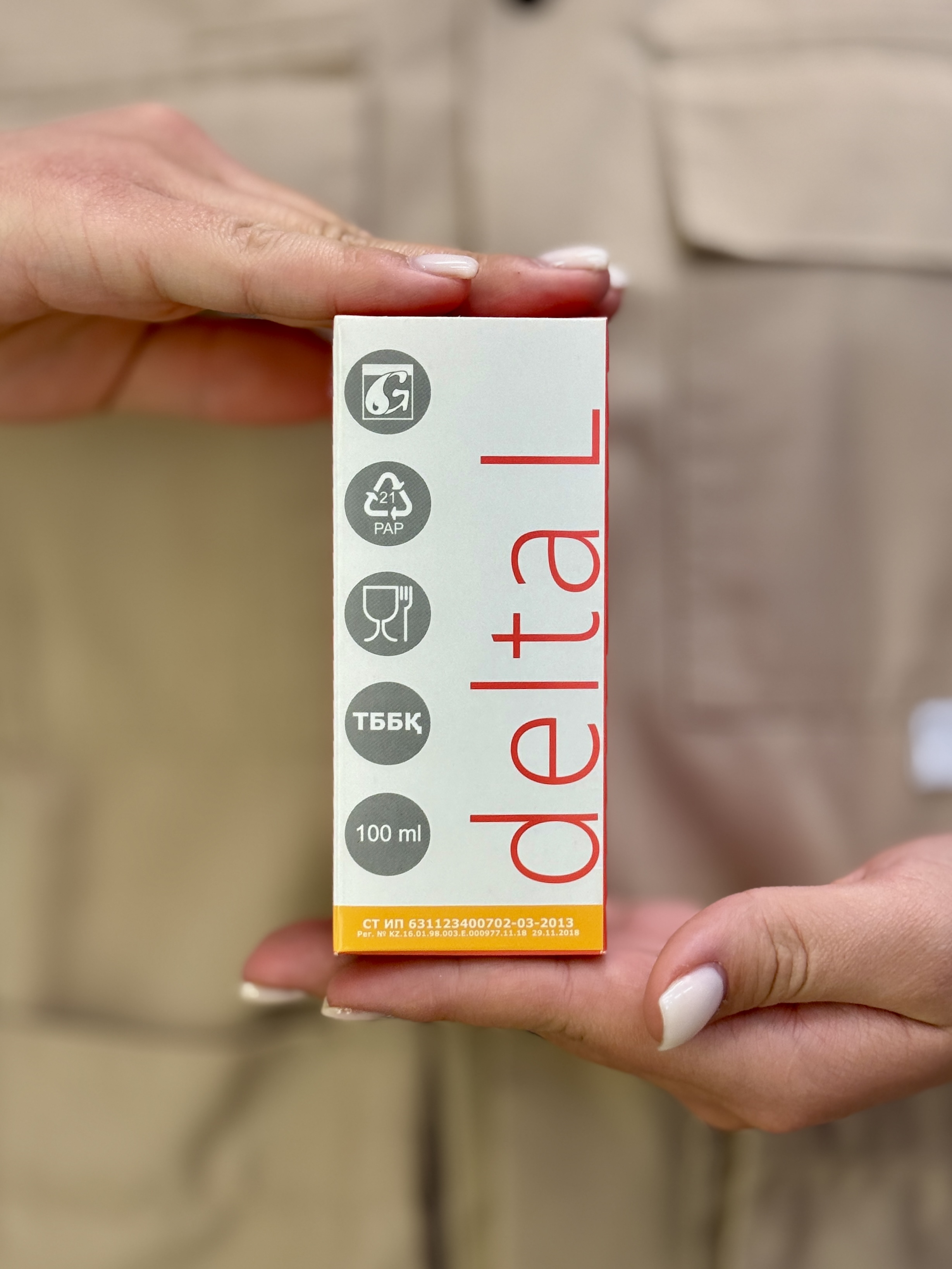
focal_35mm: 48
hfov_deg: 30.3
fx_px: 1760
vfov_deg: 39.7
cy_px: 634
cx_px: 476
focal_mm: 6.76
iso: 64
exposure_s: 1/100
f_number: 1.78
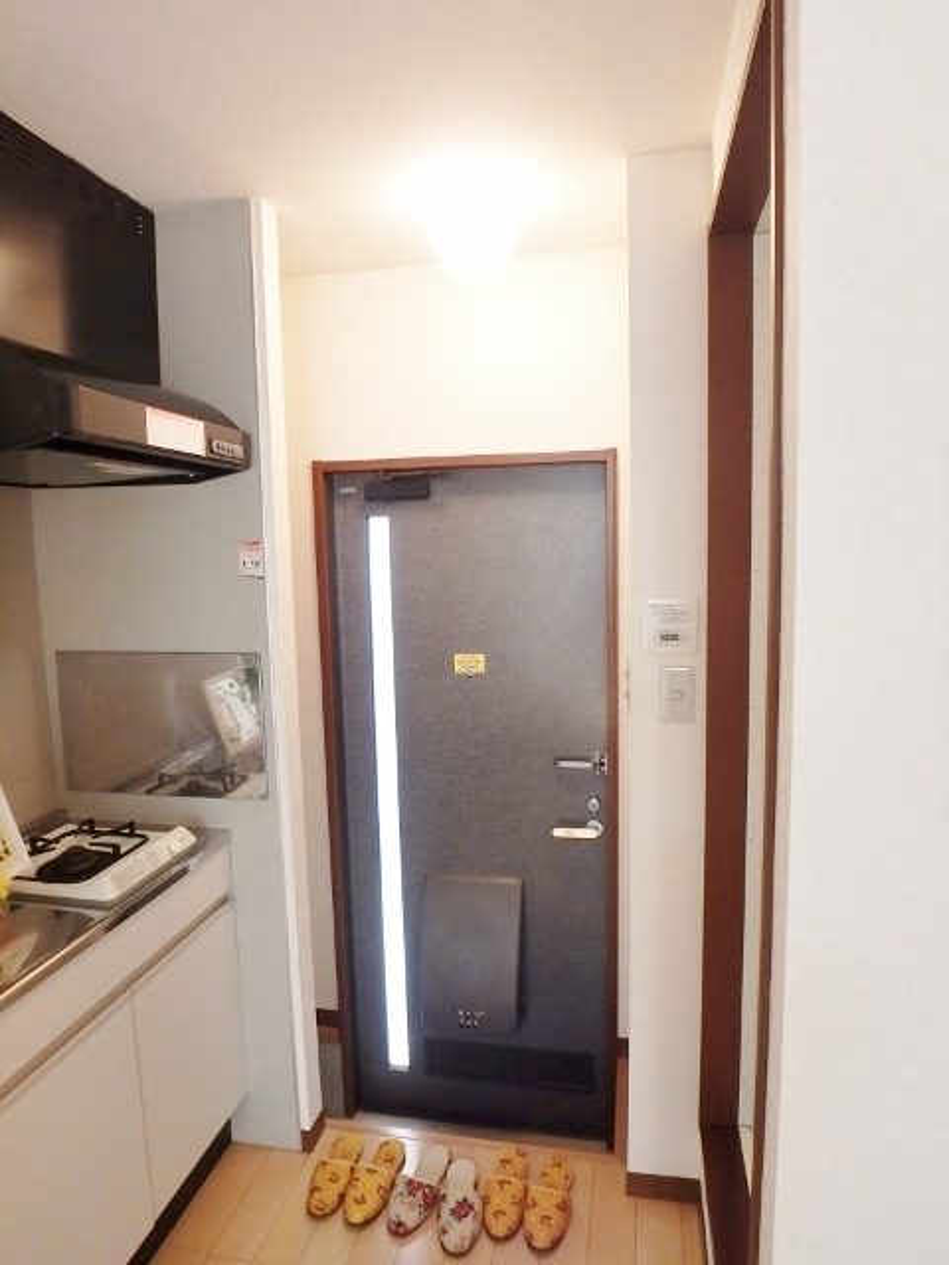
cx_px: 474
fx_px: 768
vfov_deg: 79.0
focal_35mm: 21
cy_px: 632
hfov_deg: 63.4
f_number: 3.5
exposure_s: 1/30
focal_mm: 3.7
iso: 400
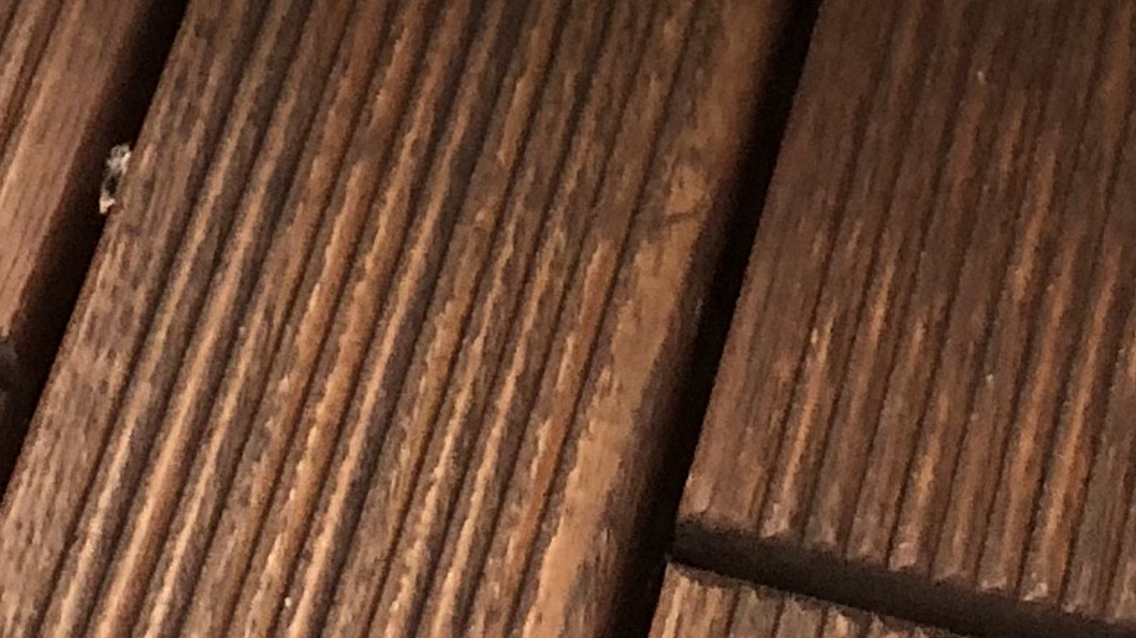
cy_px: -1310
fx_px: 4788
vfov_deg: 6.8
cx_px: 1133
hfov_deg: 13.3
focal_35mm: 159
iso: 40
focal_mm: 4
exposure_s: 1/17
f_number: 1.8
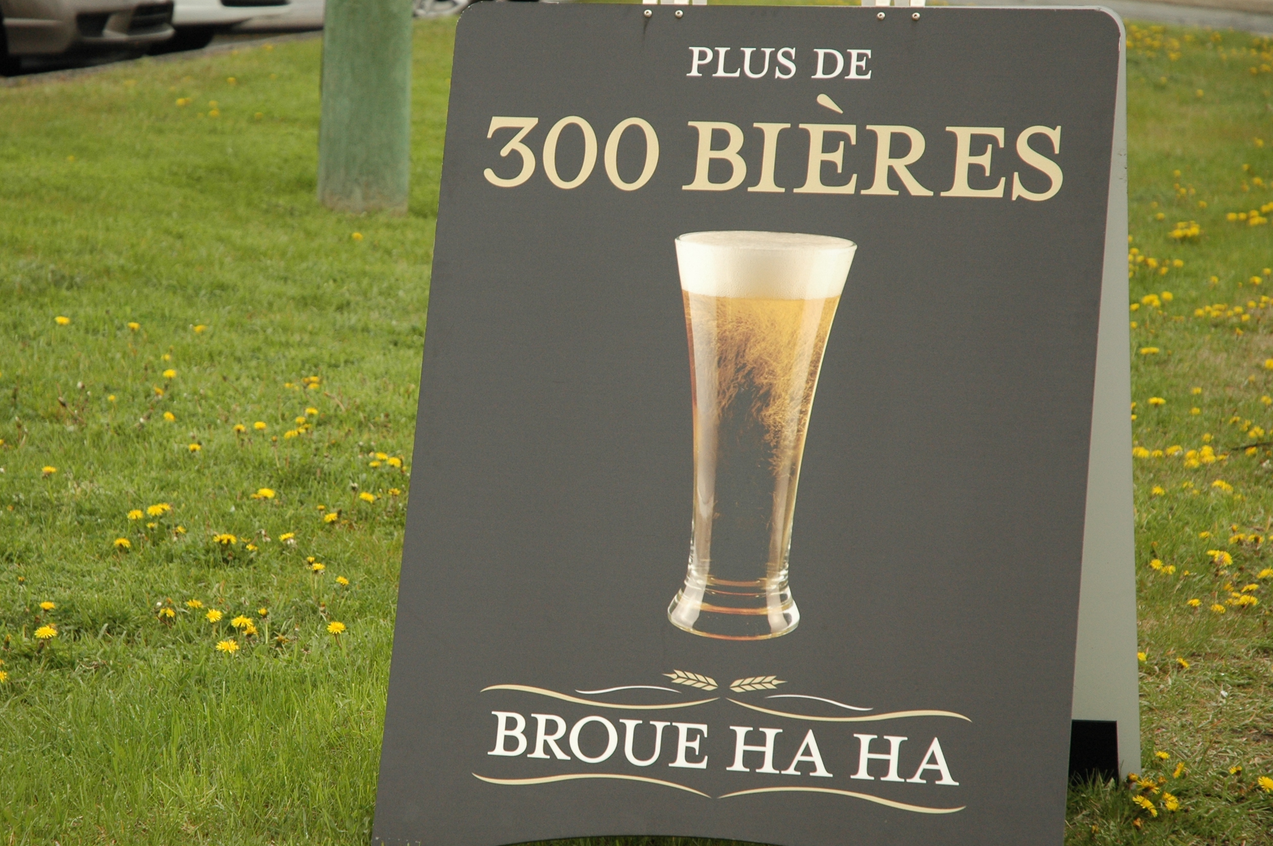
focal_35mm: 128
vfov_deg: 10.7
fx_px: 4522
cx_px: 501
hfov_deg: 16.0
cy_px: 419
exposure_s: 1/800
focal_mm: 70
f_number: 4.5
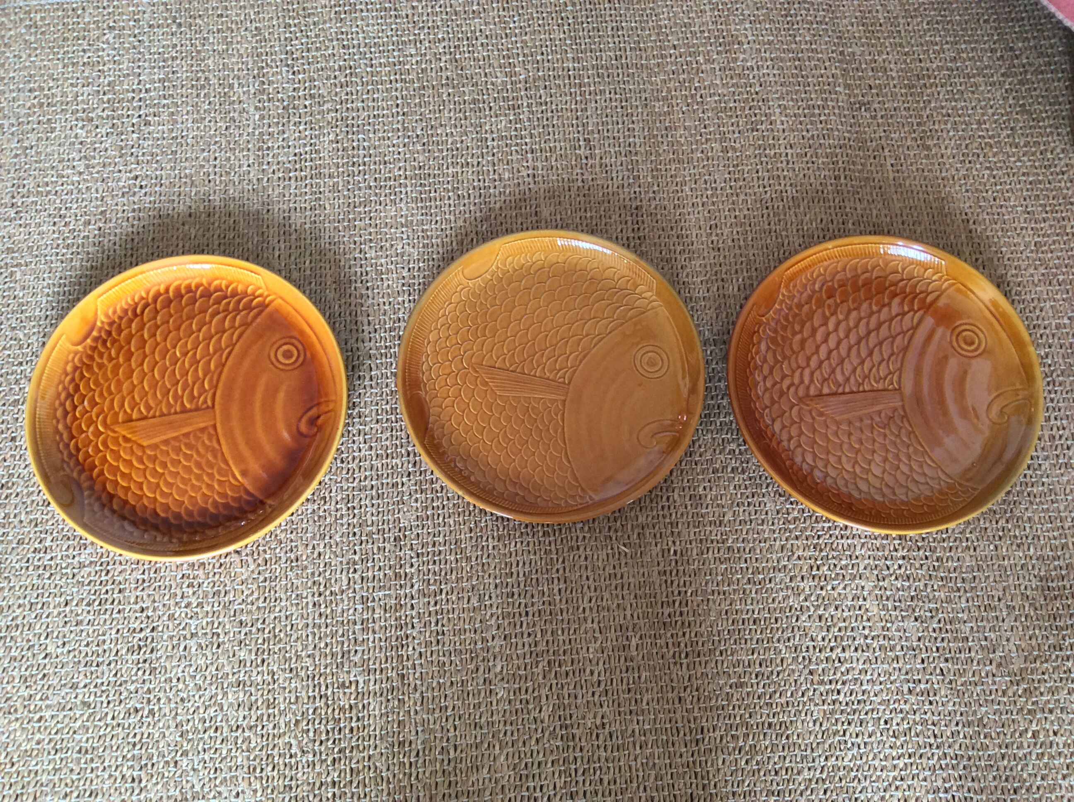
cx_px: 537
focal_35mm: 32
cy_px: 401
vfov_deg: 44.1
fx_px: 991
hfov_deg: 56.9
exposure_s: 1/25
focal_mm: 3.3
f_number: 2.4
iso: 80
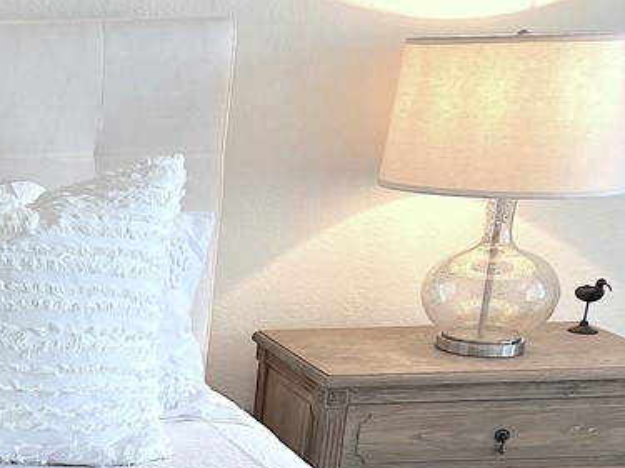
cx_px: -200
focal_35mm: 71
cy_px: 478
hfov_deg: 23.9
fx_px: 1282
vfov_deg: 20.0
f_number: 1.5
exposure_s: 1/120
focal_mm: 5.7
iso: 125
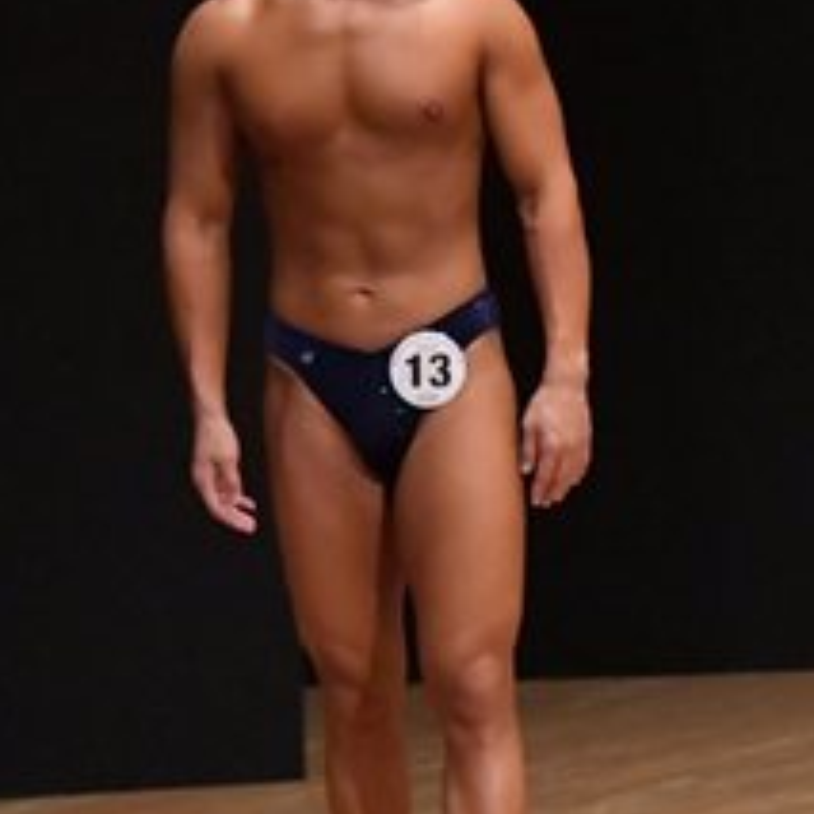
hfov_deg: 2.6
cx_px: 950
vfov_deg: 2.6
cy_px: 409
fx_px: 17878
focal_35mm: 672
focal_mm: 145
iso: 8000
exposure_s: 1/400
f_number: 5.6
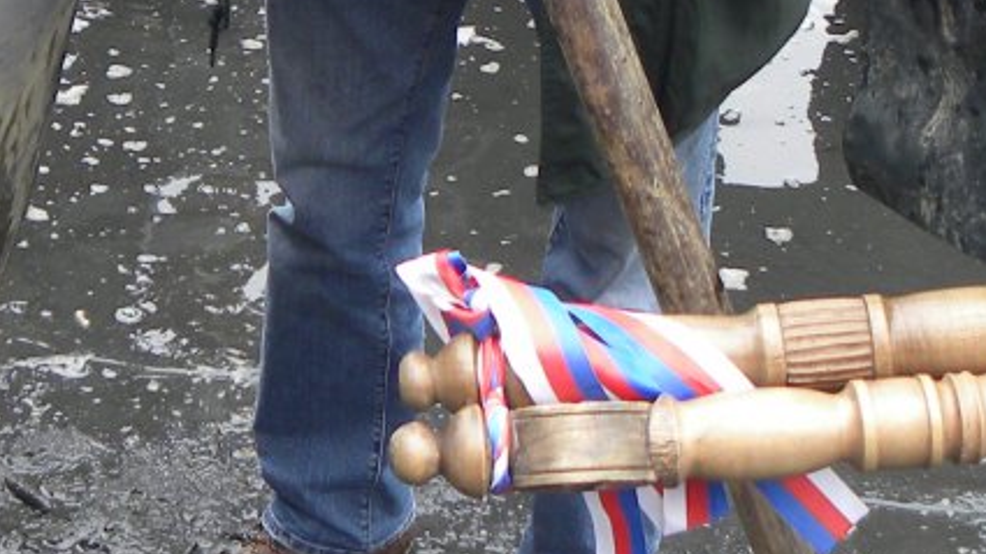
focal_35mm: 96
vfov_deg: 11.8
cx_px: 274
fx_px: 2510
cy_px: -369
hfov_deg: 22.1
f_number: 2.8
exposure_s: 1/63.6
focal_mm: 4.6
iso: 82
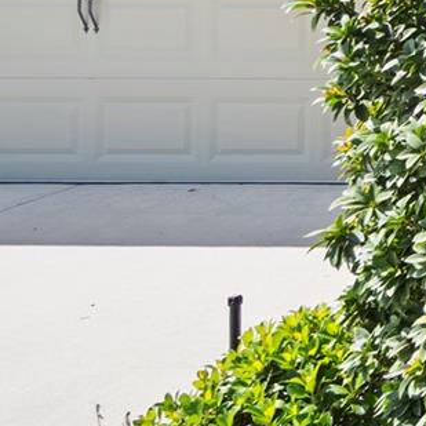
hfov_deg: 15.9
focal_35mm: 66
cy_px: -85
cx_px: 971
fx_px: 919
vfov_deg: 23.8
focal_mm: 10
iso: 100
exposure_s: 1/40
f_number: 8
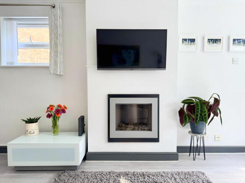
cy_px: 92
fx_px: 170
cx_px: 122
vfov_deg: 56.8
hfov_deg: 71.6
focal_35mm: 24
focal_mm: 6.76
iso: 100
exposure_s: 1/121
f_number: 1.78
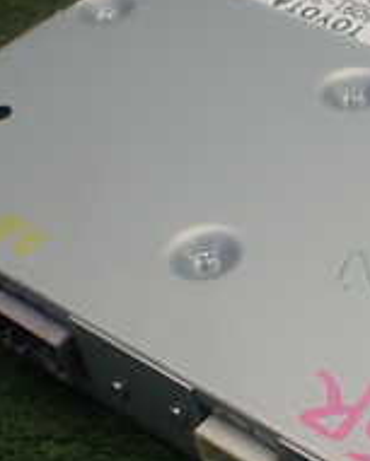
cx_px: 450
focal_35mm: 92
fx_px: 1258
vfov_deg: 20.8
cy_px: 282
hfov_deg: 16.0
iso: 160
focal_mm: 5.4
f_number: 2.3
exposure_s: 1/125
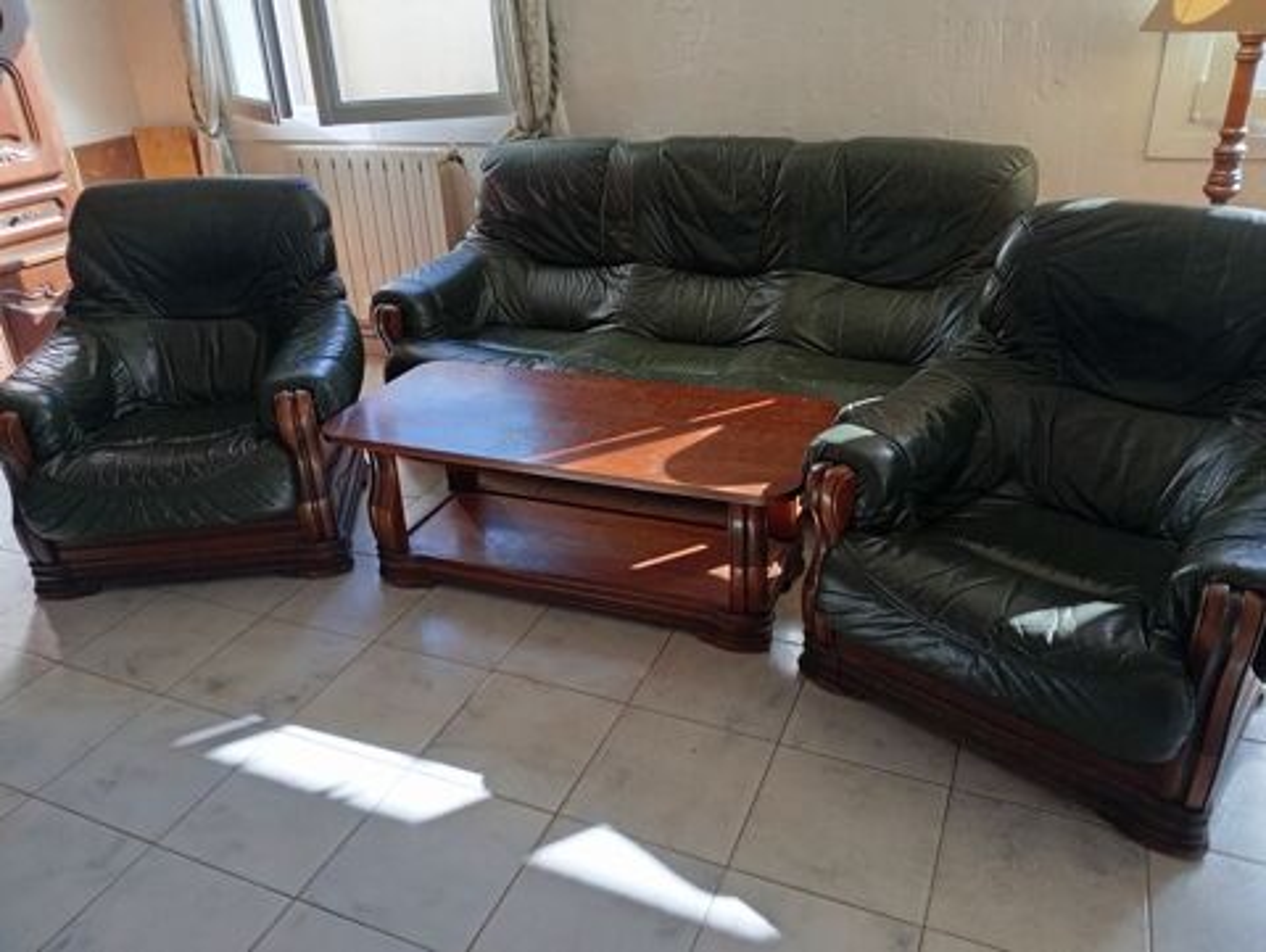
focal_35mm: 27
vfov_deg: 51.4
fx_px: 988
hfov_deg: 65.3
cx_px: 633
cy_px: 476
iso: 173
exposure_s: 1/50
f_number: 1.8
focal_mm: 3.98
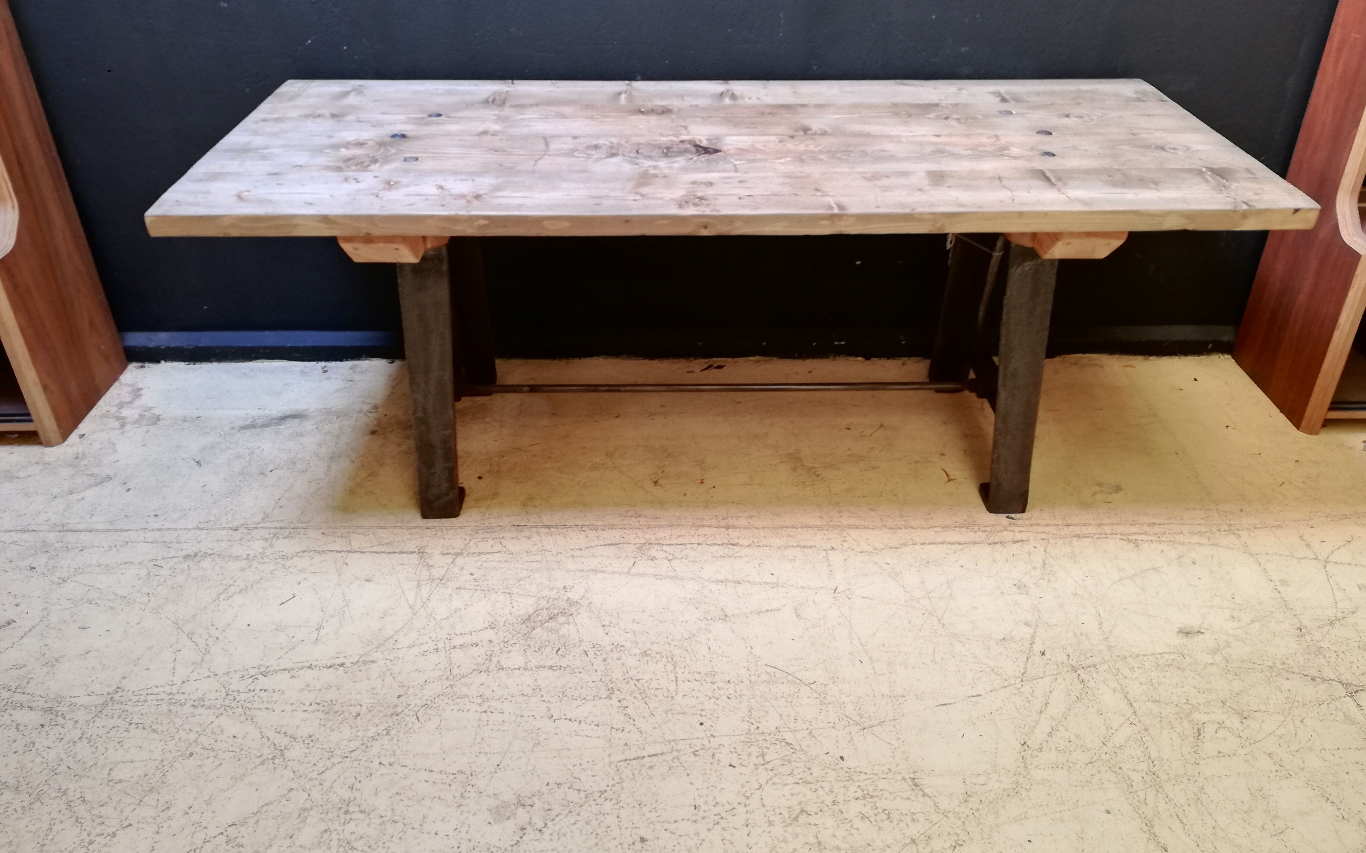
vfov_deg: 44.5
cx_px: 684
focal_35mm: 28
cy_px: 379
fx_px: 1042
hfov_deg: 66.5
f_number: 2.2
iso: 125
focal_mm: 3.81
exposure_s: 1/50
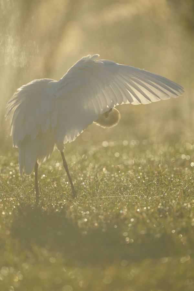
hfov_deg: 1.1
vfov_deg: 1.7
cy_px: 146
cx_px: 97
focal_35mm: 1200
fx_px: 9699
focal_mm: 1200
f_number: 8
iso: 1250
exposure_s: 1/2500
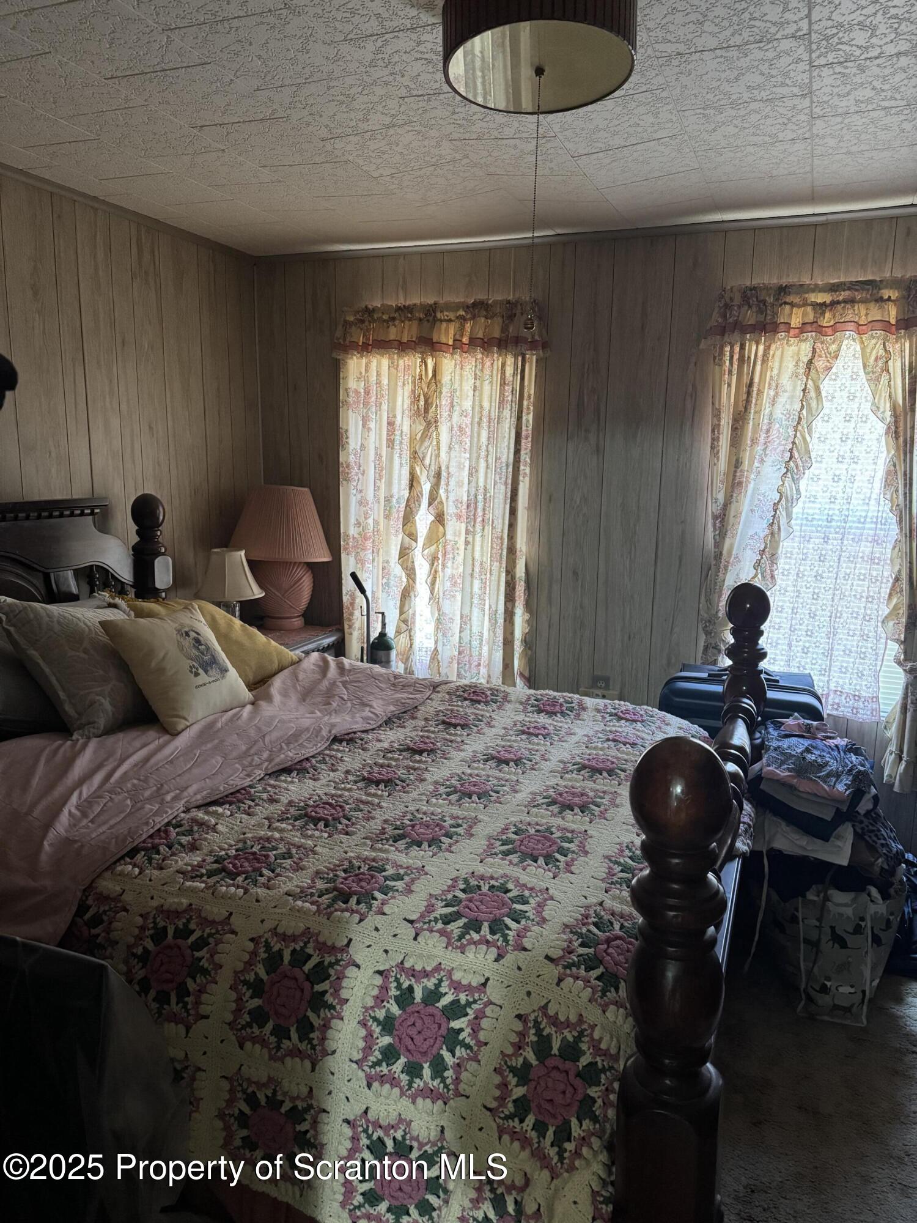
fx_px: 848
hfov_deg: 56.8
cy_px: 612
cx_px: 458
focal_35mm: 24
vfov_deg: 71.6
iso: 800
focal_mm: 6.76
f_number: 1.78
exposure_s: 1/40
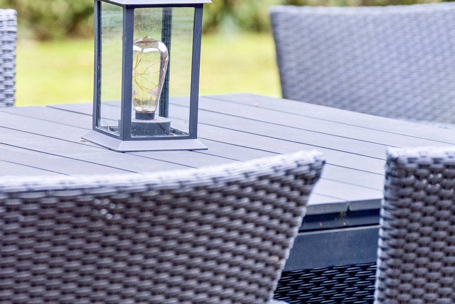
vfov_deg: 4.4
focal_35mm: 315
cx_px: -61
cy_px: -58
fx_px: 3981
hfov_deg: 6.5
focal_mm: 116
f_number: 2.8
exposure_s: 1/500
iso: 800
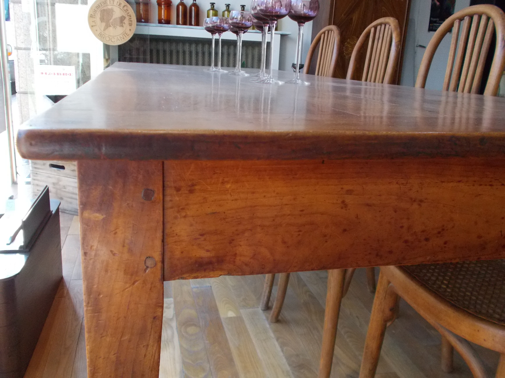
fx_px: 496
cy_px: 189
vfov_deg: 41.8
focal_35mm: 34
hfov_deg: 54.0
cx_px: 252
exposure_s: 1/200
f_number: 3.6
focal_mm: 6
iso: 400
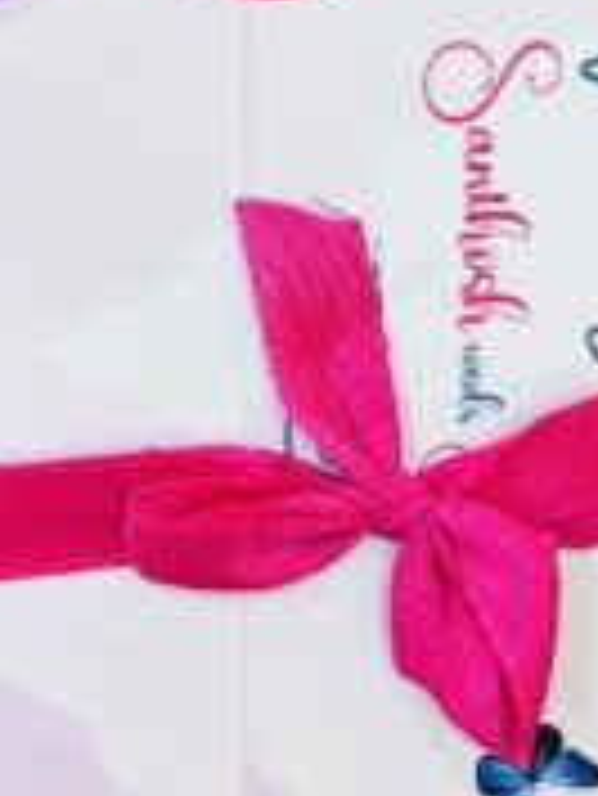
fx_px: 2255
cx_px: 328
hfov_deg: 15.1
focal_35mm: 98
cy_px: 214
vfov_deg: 19.9
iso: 32
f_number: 1.5
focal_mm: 5.7
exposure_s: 1/107
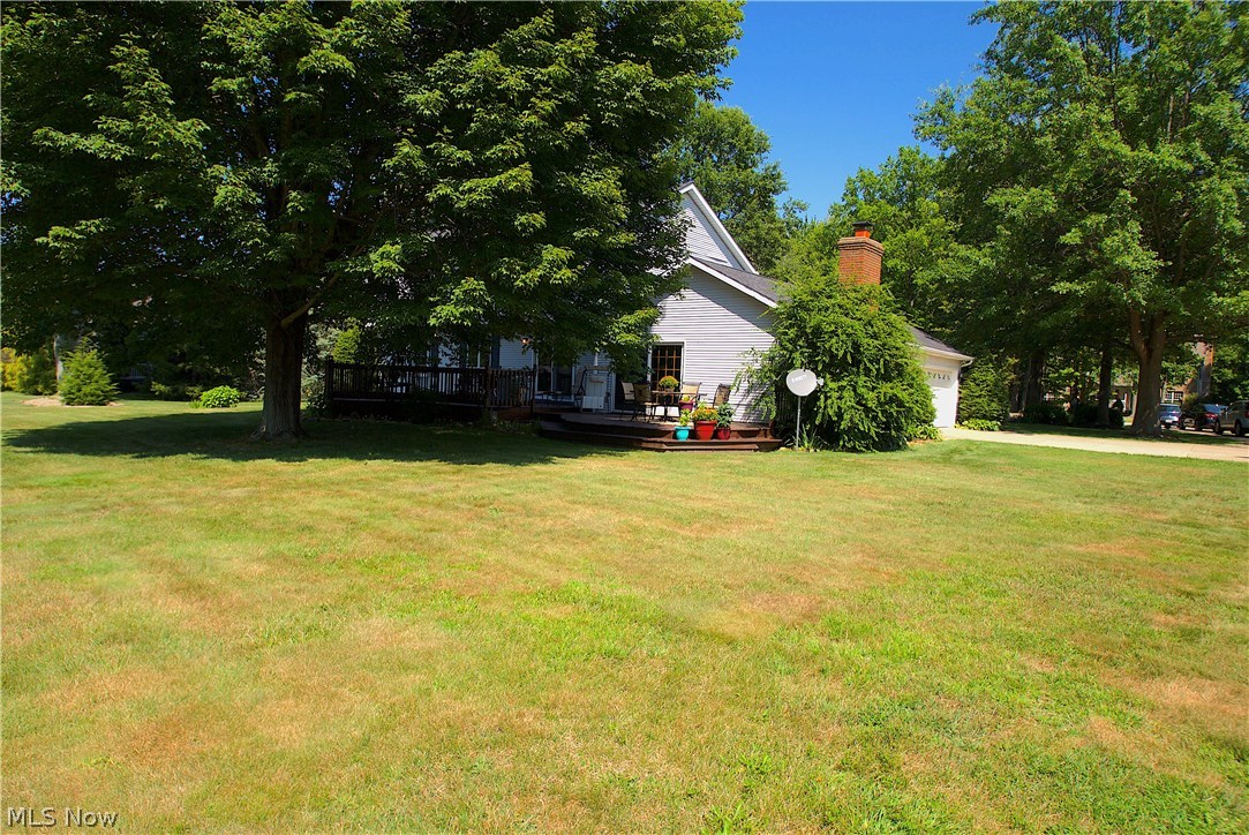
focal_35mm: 22
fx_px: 781
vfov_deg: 56.2
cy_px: 418
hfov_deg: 77.3
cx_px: 624
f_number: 7.1
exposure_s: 1/200
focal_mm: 15
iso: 100
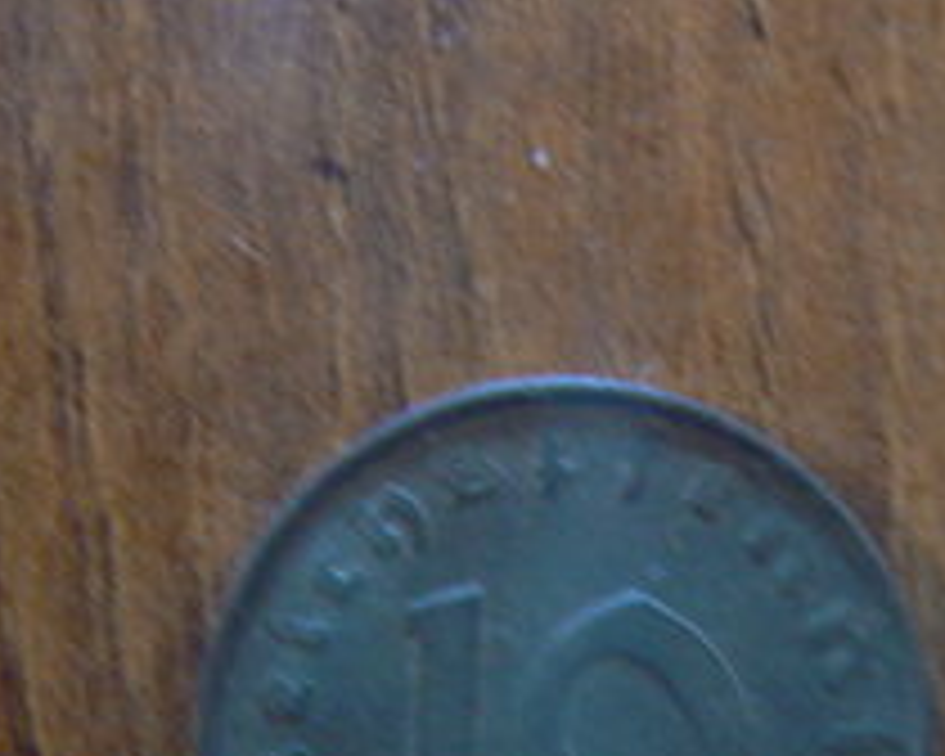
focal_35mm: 67
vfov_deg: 22.3
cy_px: 670
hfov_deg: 28.3
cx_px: 522
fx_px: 1874
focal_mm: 6
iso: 200
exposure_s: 1/4
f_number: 2.8
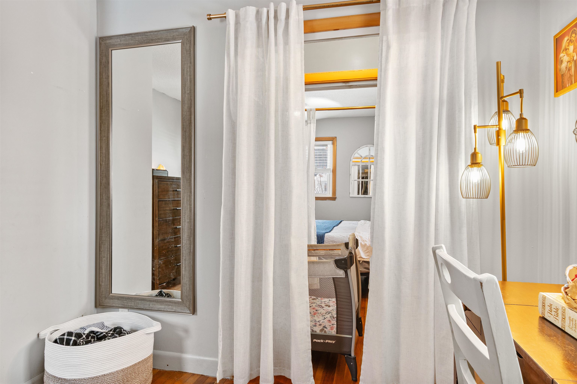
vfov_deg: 59.4
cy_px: 192
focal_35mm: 21
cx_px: 288
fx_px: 336
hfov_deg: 81.2
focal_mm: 14
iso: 64
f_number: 8
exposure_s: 1/4
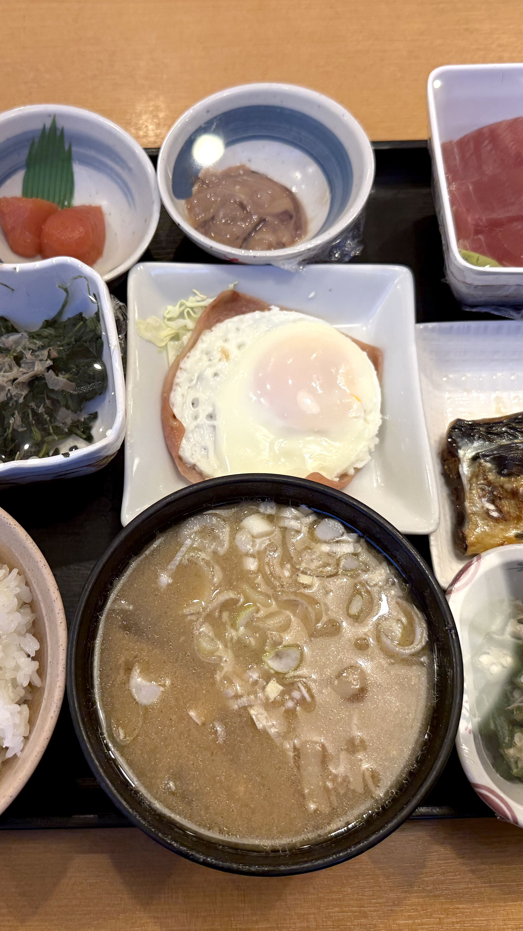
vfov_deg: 56.6
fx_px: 863
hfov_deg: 33.5
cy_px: 466
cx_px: 186
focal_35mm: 35
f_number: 1.78
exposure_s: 1/100
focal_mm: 6.76
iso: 160
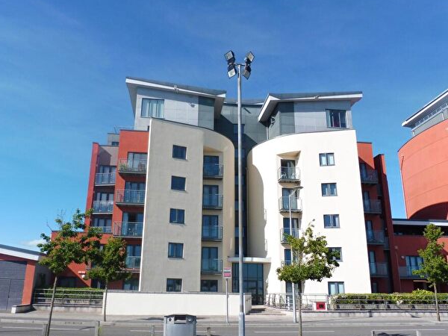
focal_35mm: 28
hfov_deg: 63.4
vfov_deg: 49.7
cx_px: 208
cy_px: 177
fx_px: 362
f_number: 4
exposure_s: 1/1000
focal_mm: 4.3
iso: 100
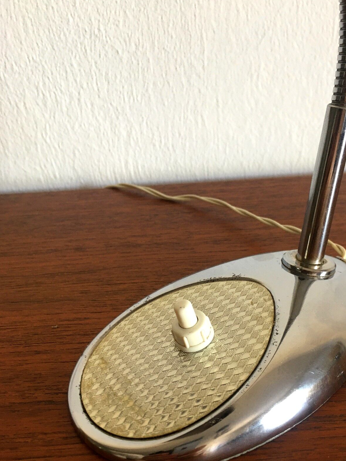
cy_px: 257
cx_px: 215
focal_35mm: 37
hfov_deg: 38.4
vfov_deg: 50.0
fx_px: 493
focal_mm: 4.15
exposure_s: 1/33
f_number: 2.2
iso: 125
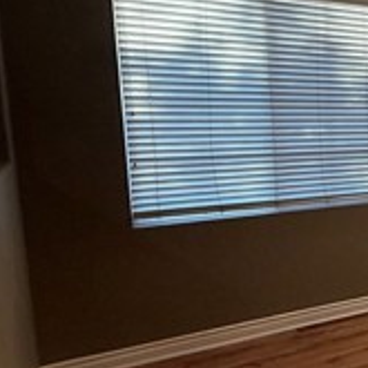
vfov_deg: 35.4
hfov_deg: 23.5
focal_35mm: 48
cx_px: 618
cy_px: 176
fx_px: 577
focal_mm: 2.22
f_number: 2.2
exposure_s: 1/120
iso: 80
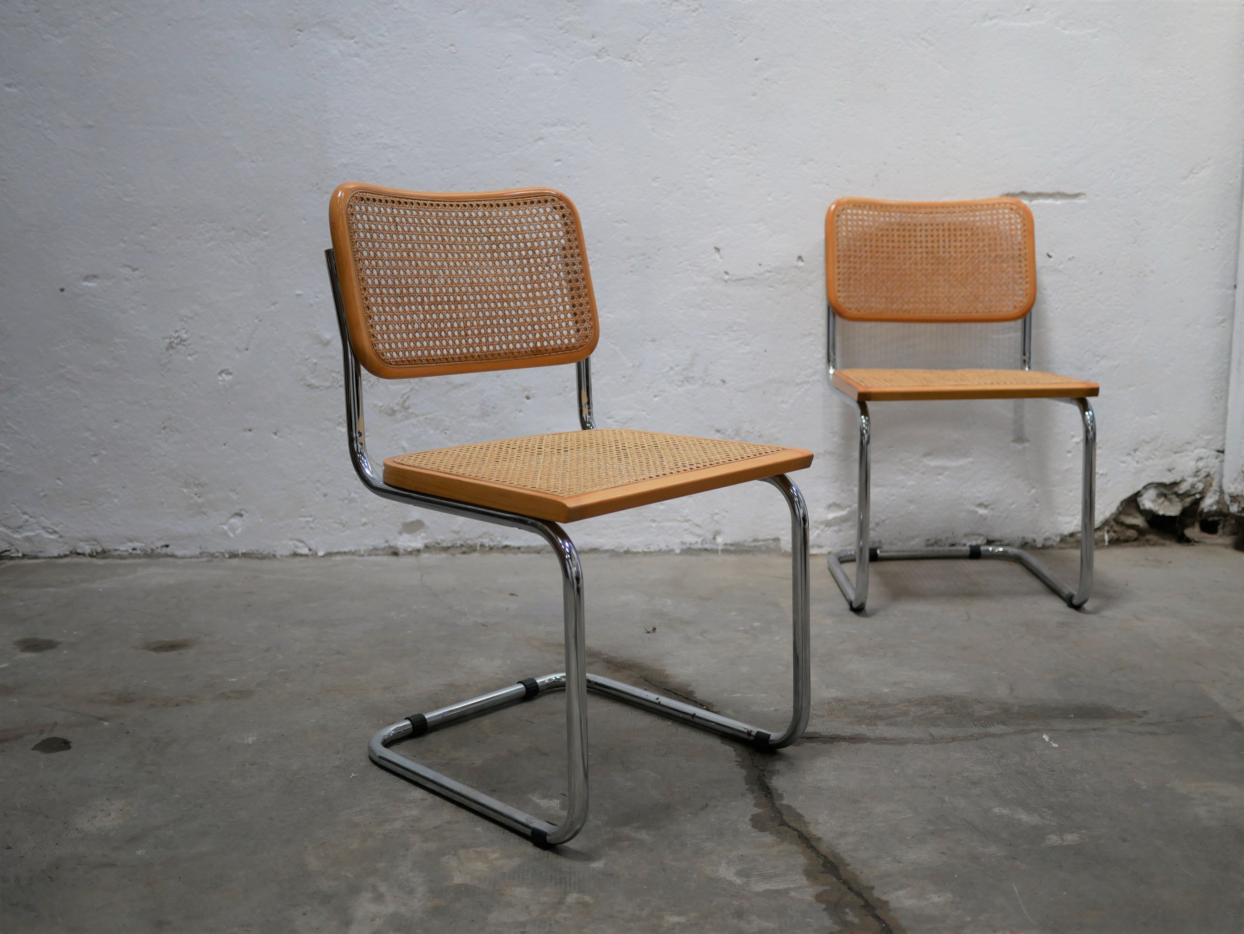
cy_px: 467
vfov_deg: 36.0
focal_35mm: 40
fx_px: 1438
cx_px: 622
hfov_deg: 46.8
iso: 250
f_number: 1.7
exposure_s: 1/60
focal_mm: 20
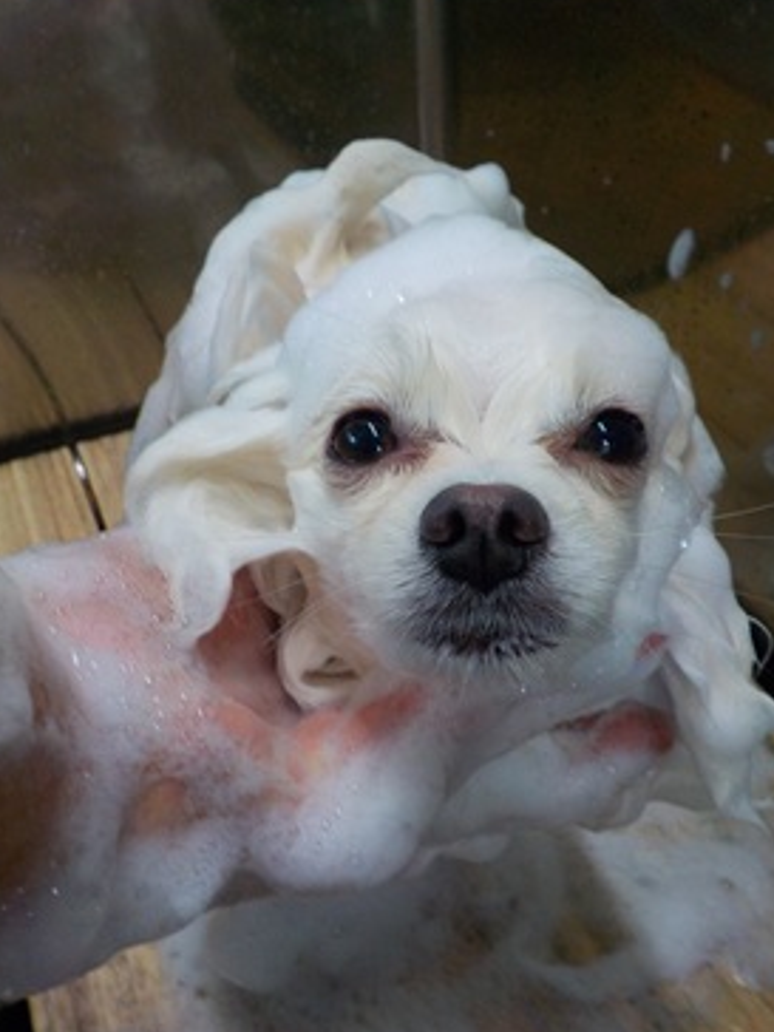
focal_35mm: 33
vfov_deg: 55.3
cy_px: 525
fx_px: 984
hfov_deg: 42.9
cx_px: 405
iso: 180
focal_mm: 4.1
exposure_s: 1/30
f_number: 3.3
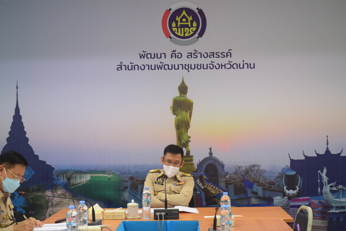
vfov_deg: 18.9
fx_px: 692
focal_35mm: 72
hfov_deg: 28.1
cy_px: 116
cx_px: 173
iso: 2000
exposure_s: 1/80
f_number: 6.3
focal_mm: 48
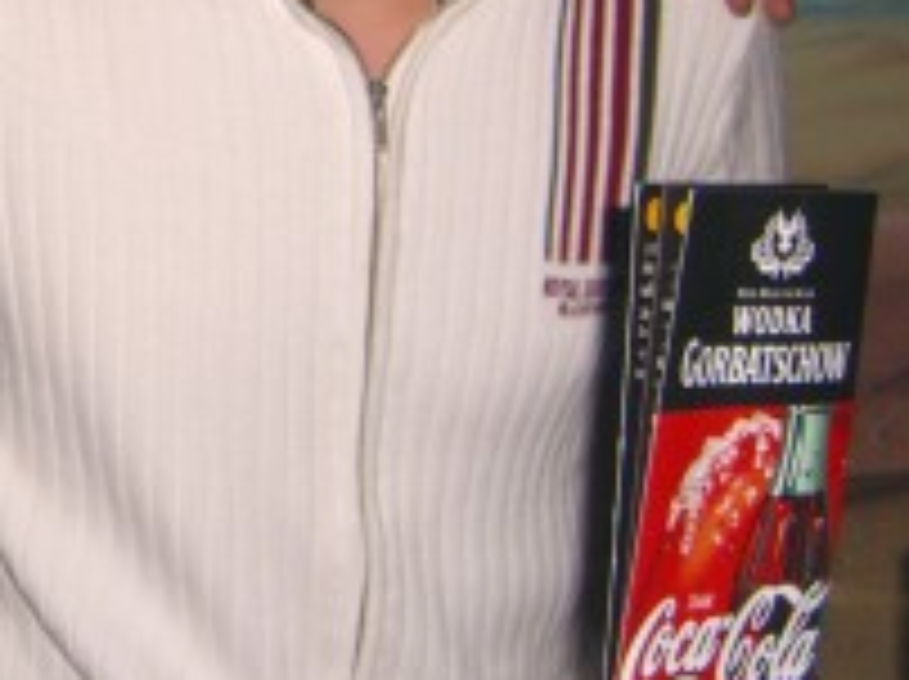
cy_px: -122
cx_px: -198
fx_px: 2964
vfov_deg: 12.8
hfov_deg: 16.7
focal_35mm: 113
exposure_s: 1/60
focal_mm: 7.9
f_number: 2.8
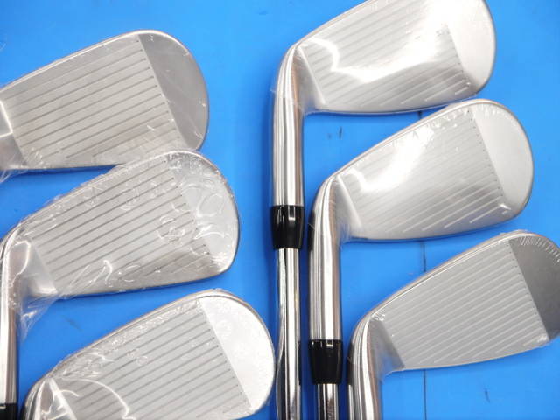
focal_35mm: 84
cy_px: 210
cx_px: 280
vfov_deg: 17.6
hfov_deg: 23.3
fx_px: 1359
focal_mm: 42
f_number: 5.6
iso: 400
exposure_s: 1/80
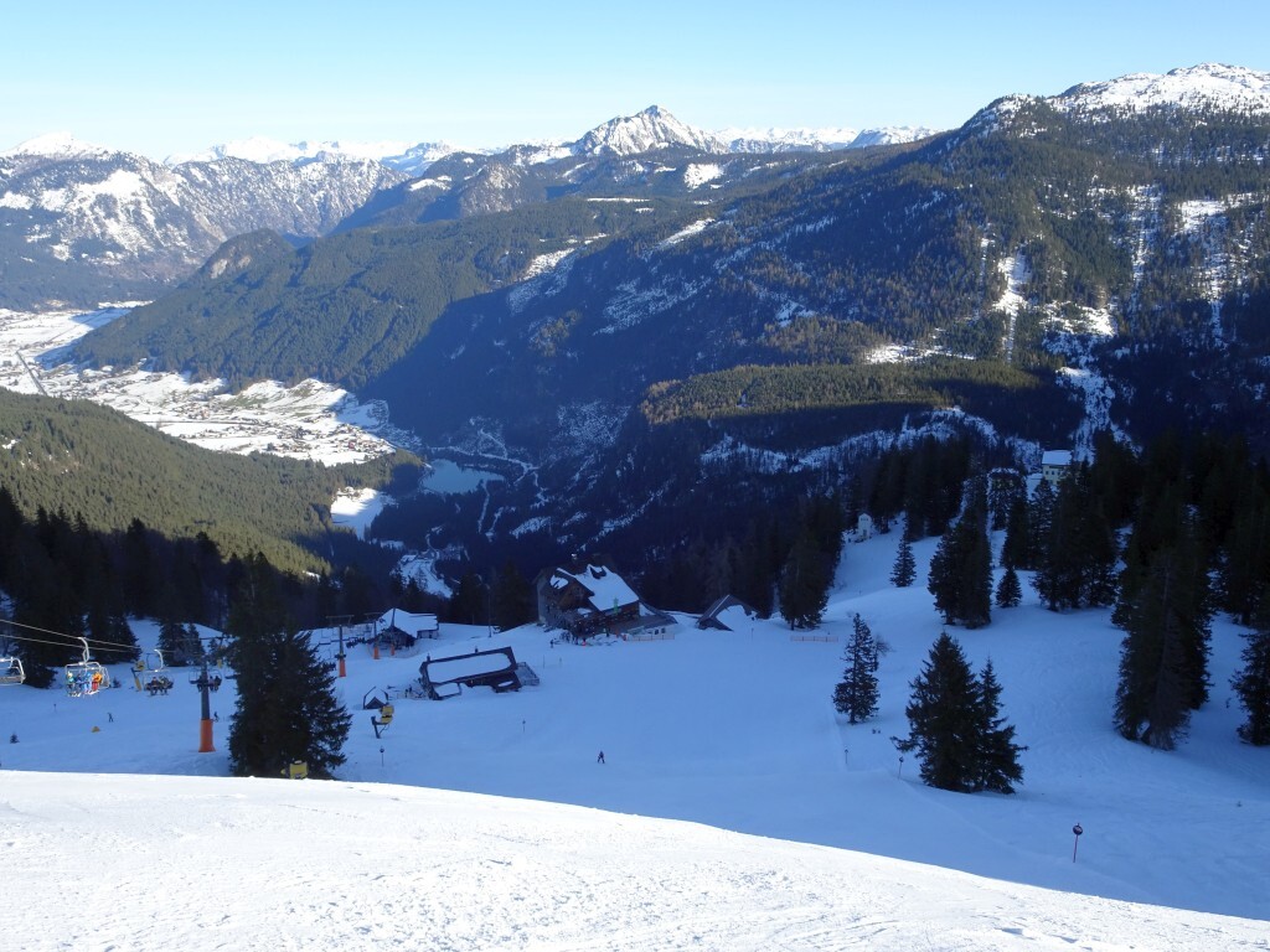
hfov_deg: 56.8
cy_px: 476
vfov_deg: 44.2
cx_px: 635
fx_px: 1174
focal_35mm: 32
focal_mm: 5.43
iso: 80
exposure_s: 1/400
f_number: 4
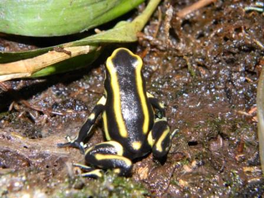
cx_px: 132
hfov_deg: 18.7
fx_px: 801
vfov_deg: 14.1
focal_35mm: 105
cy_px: 99
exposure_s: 1/30
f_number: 9.4
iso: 200
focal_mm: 19
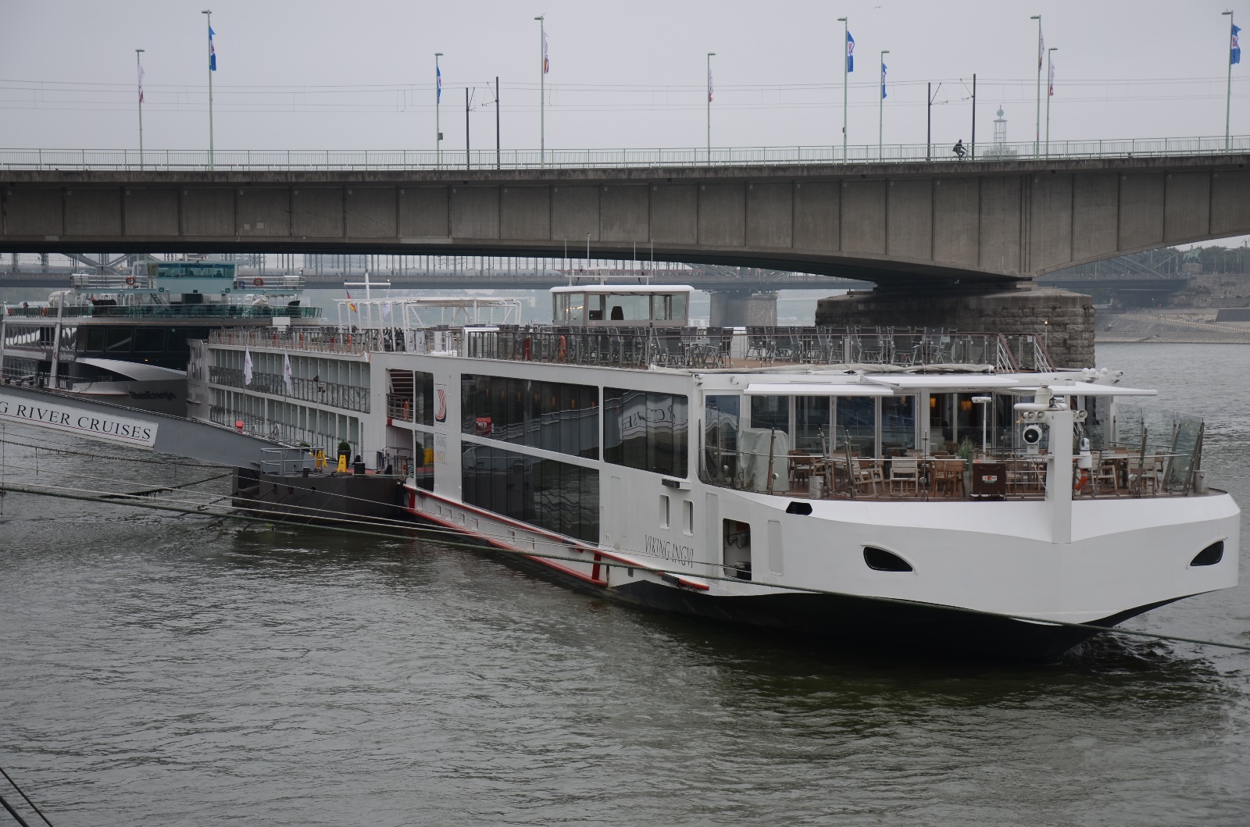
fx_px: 2702
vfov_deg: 17.4
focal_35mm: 78
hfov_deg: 26.0
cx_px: 625
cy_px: 414
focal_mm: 52
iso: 100
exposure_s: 1/80
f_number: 5
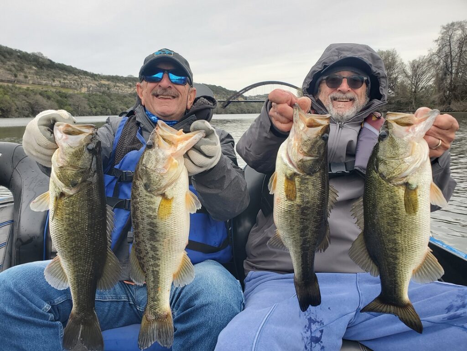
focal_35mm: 26
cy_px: 176
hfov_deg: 67.3
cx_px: 234
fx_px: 351
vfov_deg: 53.1
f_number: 2.4
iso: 50
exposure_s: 1/441
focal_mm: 4.3
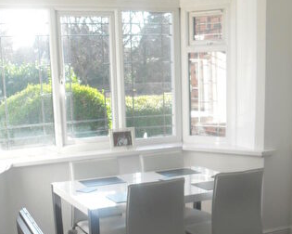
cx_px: 159
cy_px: 224
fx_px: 493
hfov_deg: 33.0
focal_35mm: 57
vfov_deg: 25.6
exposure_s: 1/125
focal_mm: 6.2
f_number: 2.8
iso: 100
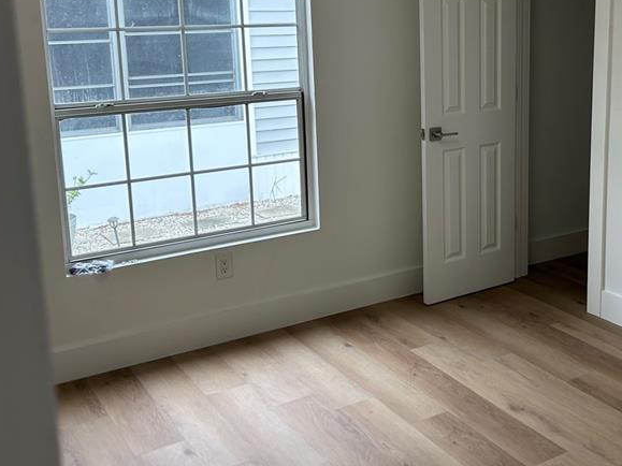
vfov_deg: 31.2
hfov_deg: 40.3
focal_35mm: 46
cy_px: 140
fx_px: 826
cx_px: 450
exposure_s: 1/170
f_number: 1.5
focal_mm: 5.7
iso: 50
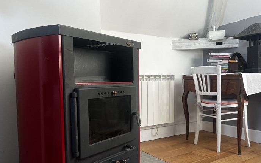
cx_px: 143
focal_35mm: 32
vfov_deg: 39.3
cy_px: 95
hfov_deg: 59.5
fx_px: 228
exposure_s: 1/50
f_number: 1.5
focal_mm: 5.7
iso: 100
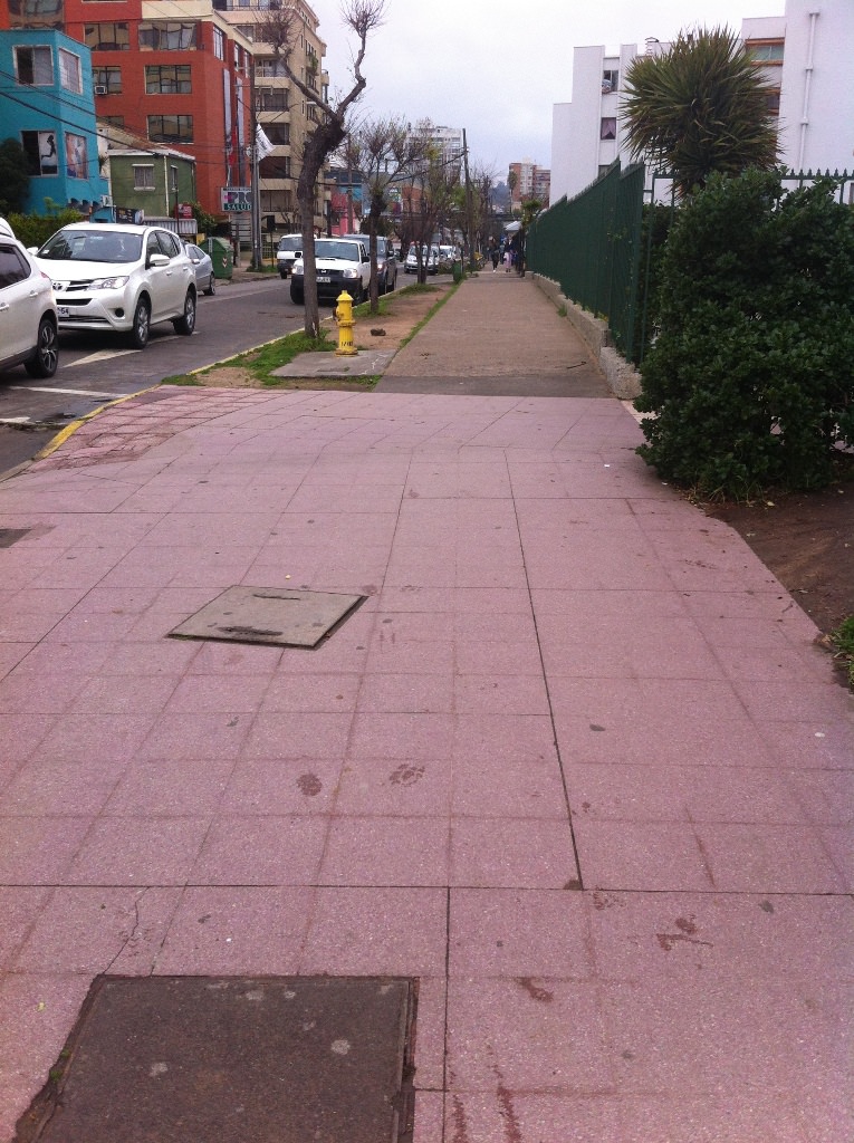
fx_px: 1154
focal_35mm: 35
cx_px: 427
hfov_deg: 40.6
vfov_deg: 52.7
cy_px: 572
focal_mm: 3.85
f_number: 2.8
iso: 80
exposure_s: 1/402
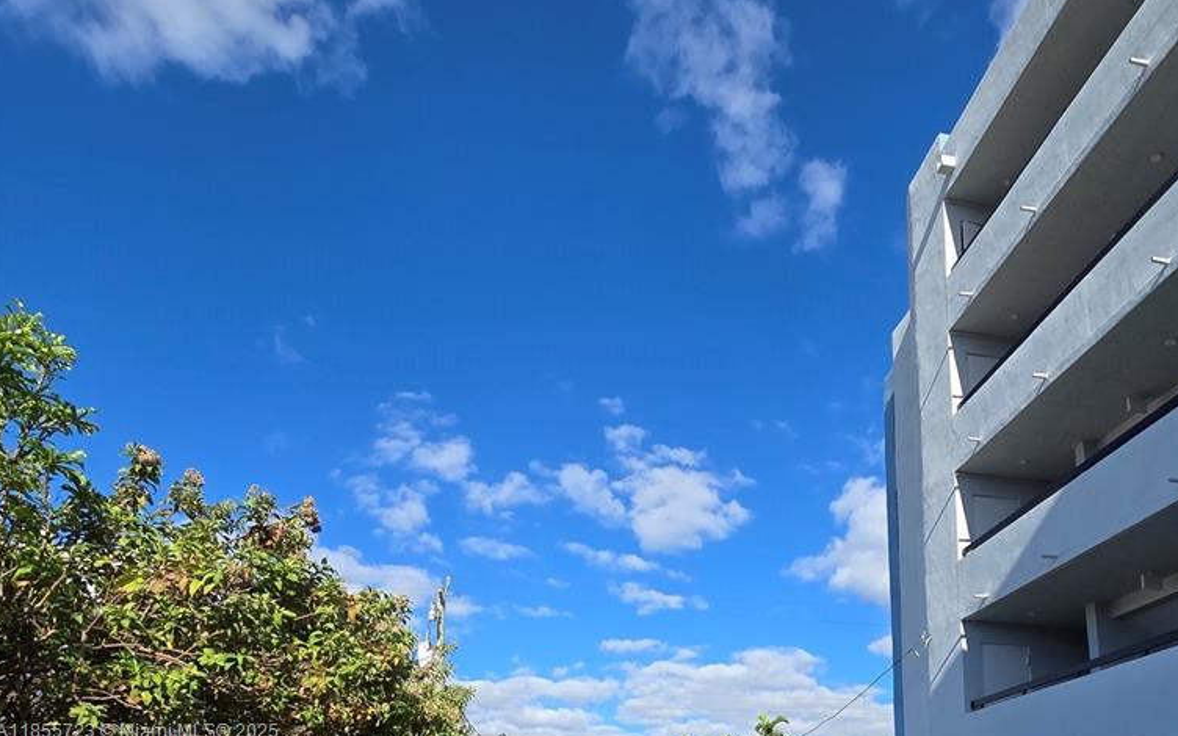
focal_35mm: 22
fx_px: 706
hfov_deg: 78.9
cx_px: 697
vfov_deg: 46.3
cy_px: 733
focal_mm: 2.2
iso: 50
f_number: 2.2
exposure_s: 1/1864
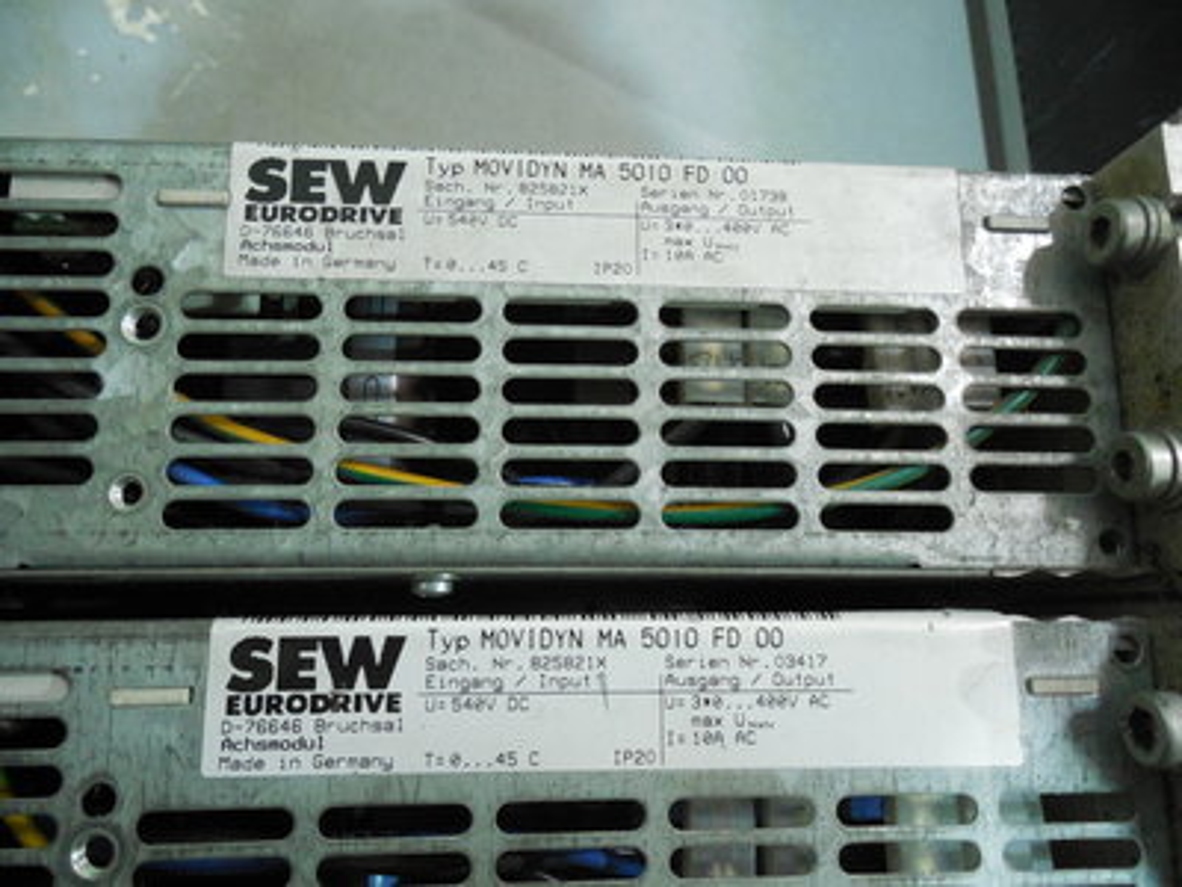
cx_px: 591
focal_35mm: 25
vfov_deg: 54.9
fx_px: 854
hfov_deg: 69.4
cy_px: 444
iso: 800
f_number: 3.3
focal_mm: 4.5
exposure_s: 1/13
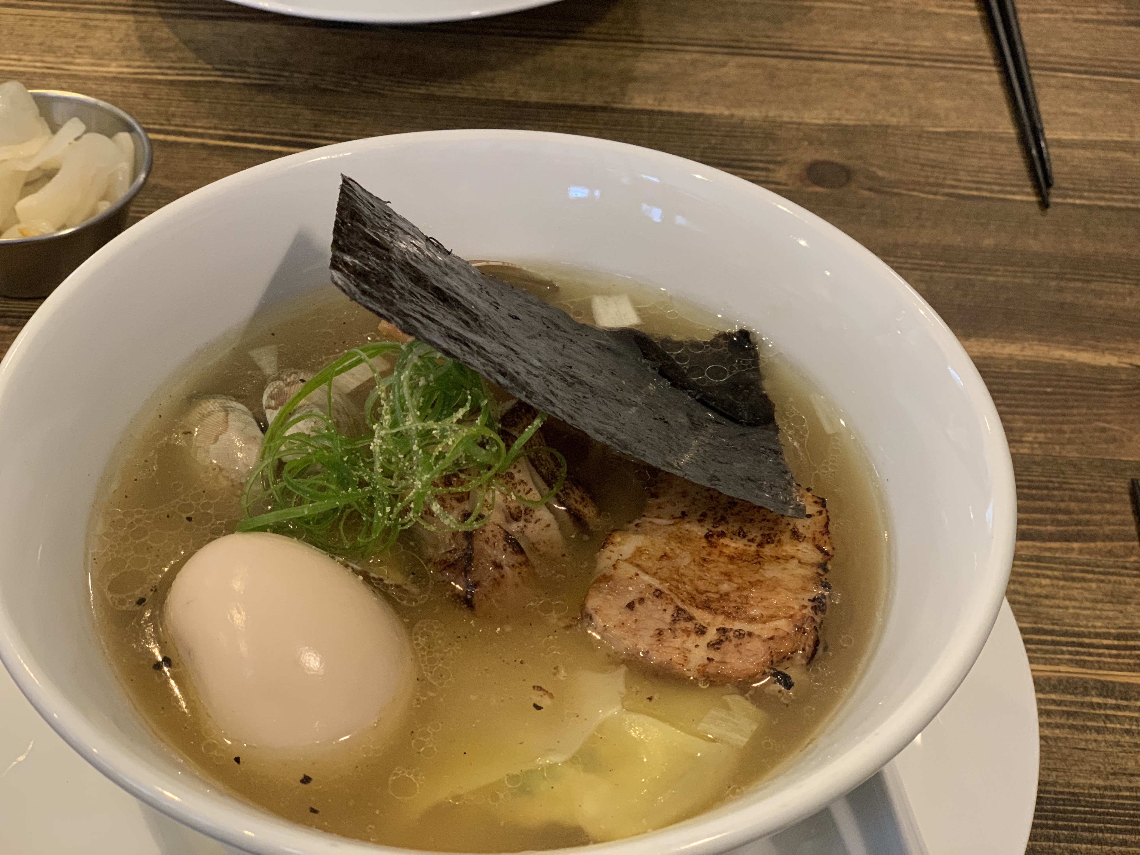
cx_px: 570
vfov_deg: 28.0
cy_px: 428
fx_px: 1713
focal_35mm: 52
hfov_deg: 36.8
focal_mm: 6
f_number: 2.4
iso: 320
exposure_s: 1/40
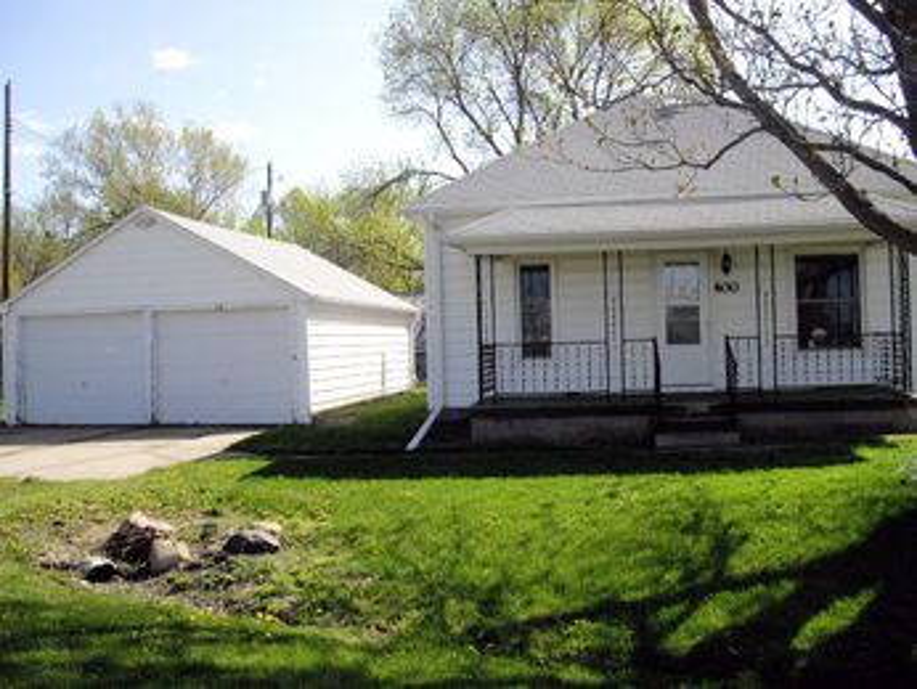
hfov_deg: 48.9
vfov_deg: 37.8
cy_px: 344
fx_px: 1007
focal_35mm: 38
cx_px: 458
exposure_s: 1/80
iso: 50
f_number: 8
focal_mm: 7.9
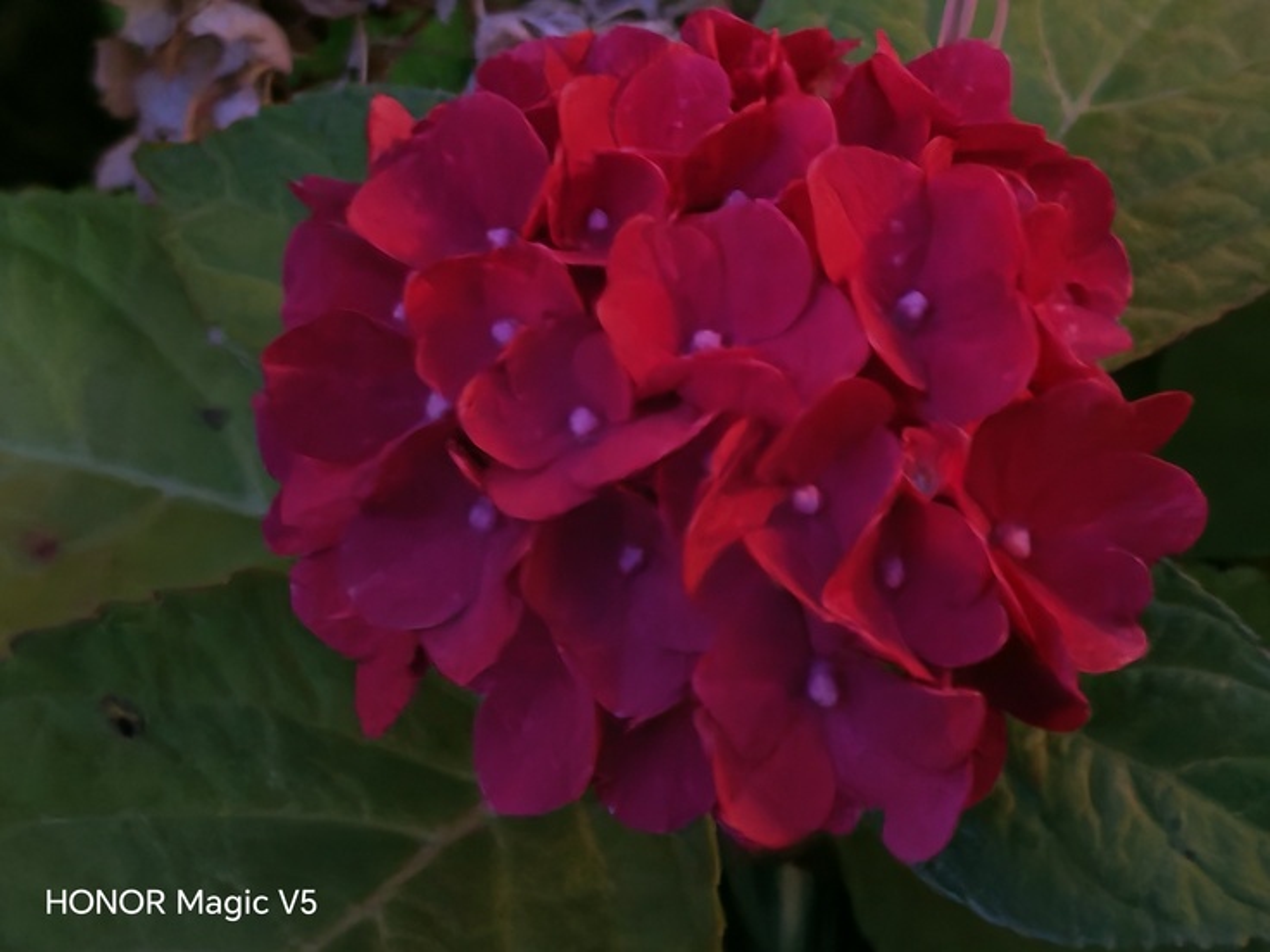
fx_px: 2568
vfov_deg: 21.0
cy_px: 476
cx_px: 635
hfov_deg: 27.8
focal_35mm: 70
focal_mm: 5.4
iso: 25600
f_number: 1.6
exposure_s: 1/6
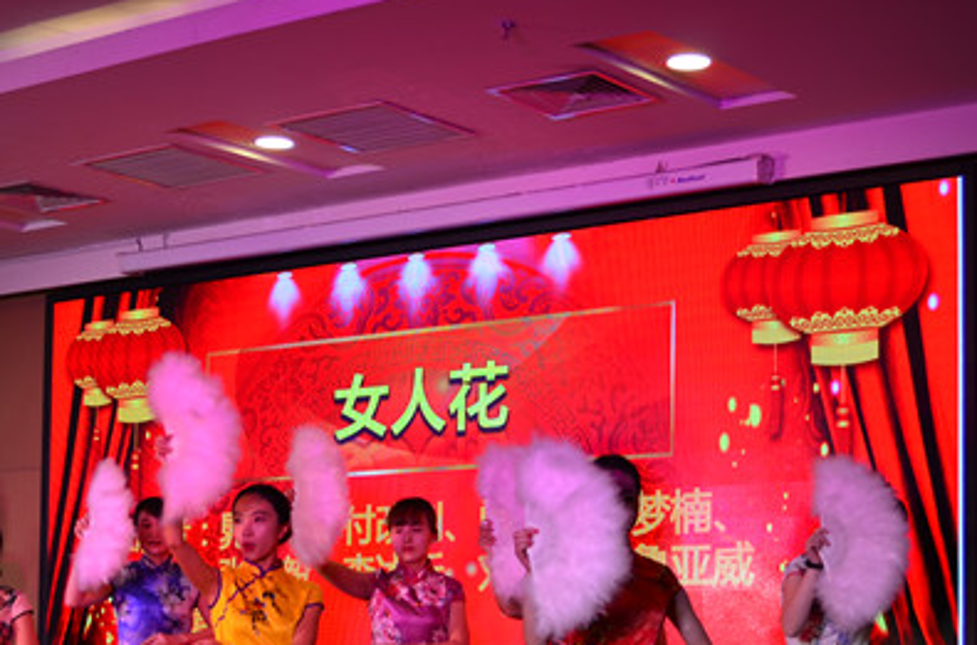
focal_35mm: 73
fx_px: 1976
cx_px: 495
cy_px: 562
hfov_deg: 27.8
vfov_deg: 18.3
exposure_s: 1/30
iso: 100
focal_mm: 24
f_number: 4
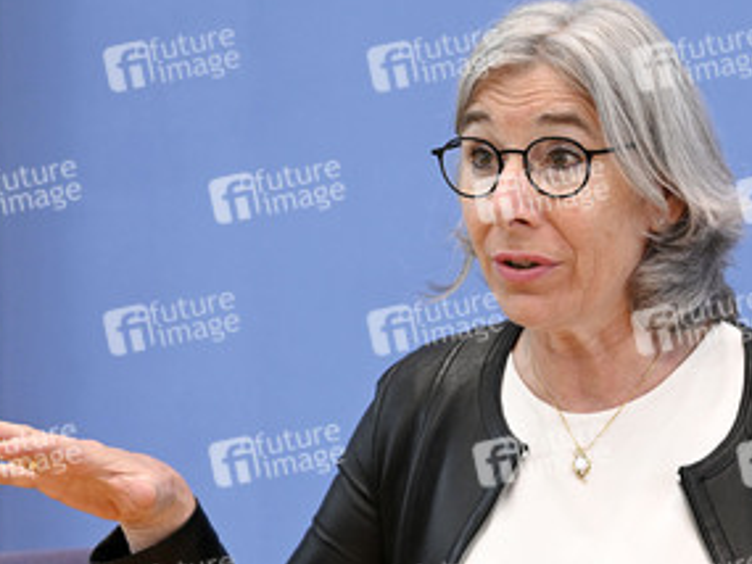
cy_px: 390
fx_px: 3303
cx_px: 471
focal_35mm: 152
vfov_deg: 9.8
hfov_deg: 13.0
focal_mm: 100
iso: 5000
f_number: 7.1
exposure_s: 1/640
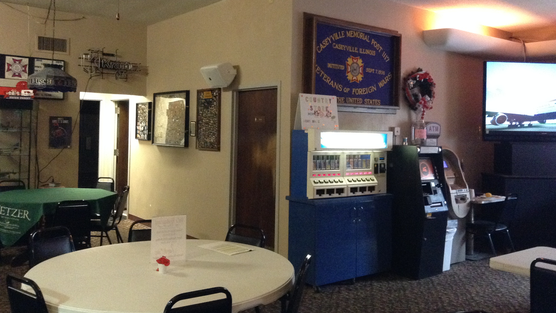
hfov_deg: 55.3
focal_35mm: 36
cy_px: 125
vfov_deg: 32.7
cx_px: 279
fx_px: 531
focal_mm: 3.3
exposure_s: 1/15
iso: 320
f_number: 2.4
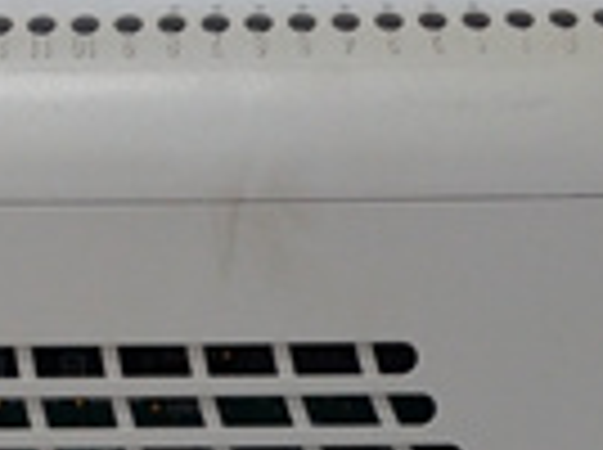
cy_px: 610
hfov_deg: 19.5
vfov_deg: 13.9
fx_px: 1756
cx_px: 248
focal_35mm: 101
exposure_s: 1/33
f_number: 2
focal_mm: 3.79
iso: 199
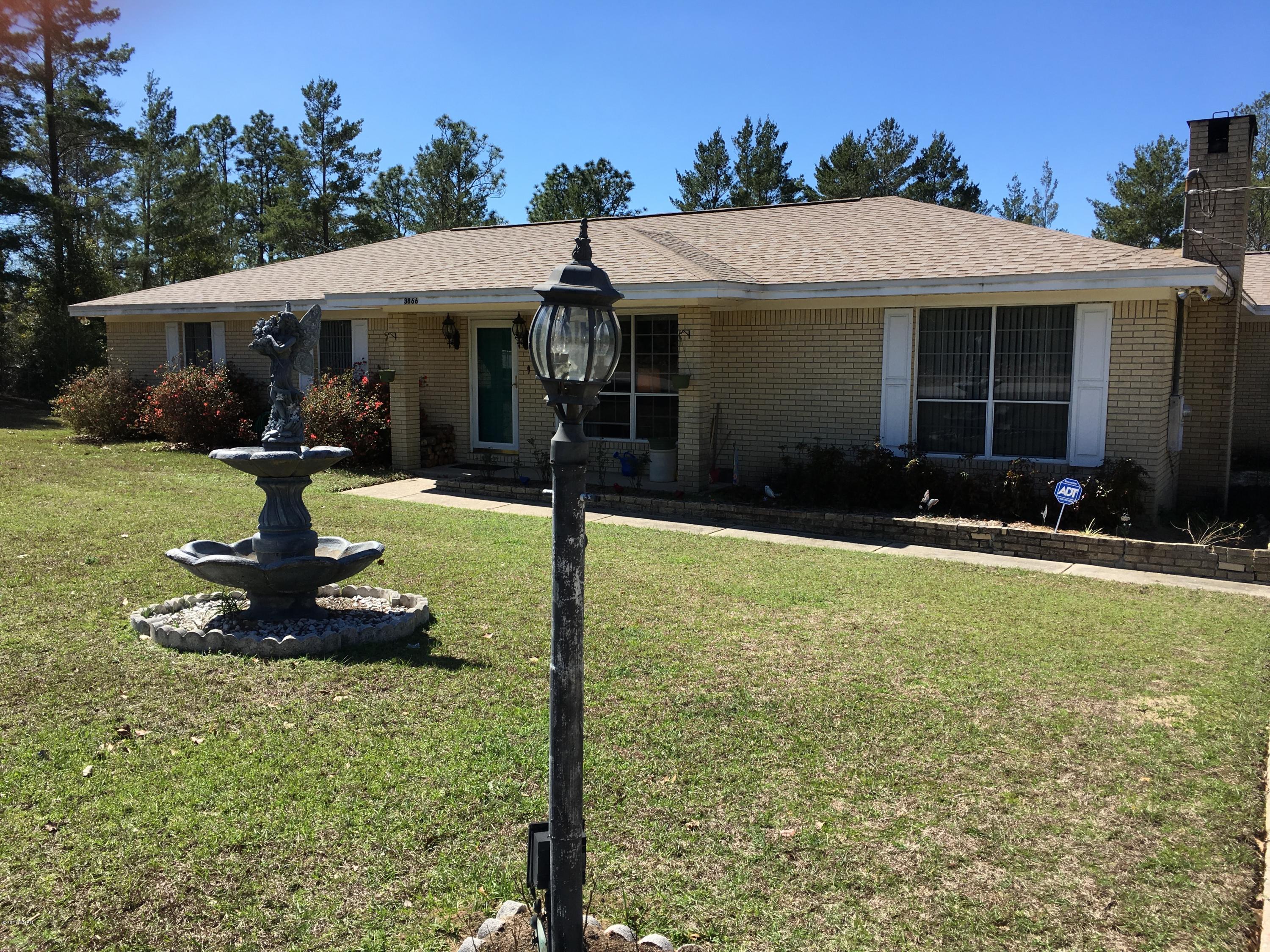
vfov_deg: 48.2
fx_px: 1064
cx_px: 635
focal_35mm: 29
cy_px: 476
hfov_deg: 61.7
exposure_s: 1/1350
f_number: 2.2
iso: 25
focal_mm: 4.15
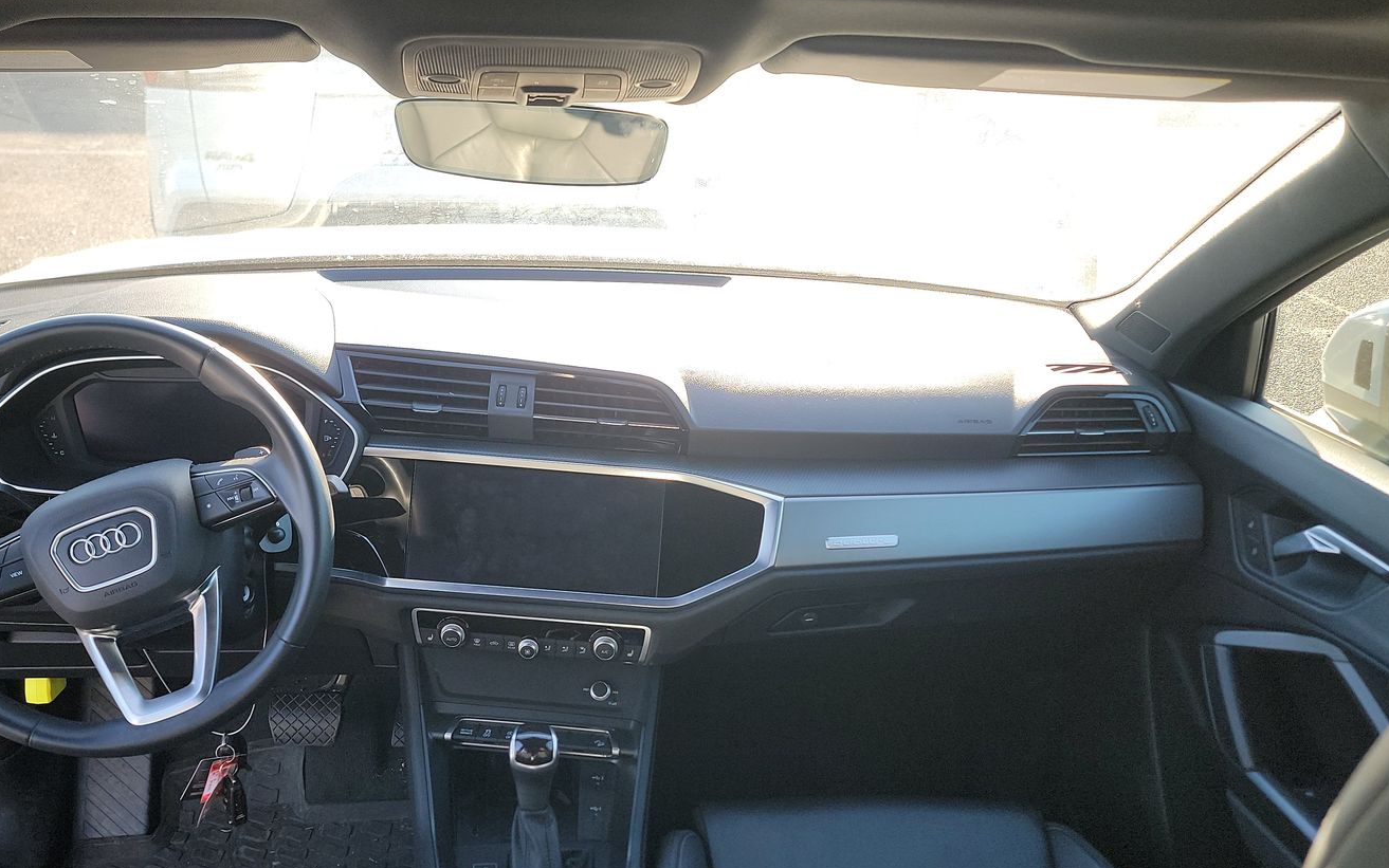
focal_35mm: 31
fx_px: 1174
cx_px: 555
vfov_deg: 40.3
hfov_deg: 60.7
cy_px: 544
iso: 98
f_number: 1.8
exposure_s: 1/119
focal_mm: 6.7
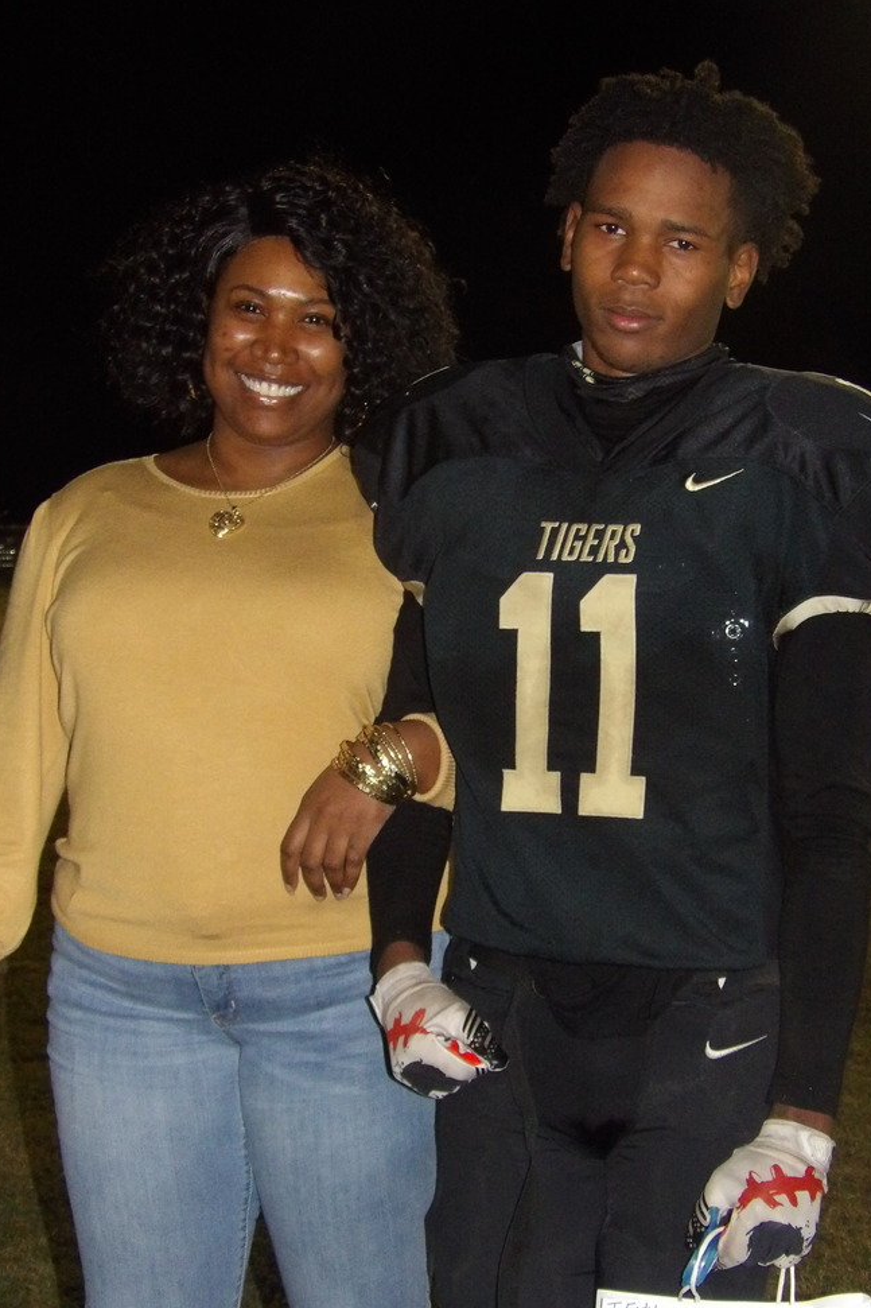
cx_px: 458
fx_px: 2868
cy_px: 663
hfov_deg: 17.3
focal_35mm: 79
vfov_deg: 25.7
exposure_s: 1/100
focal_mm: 13
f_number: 3.6
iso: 800
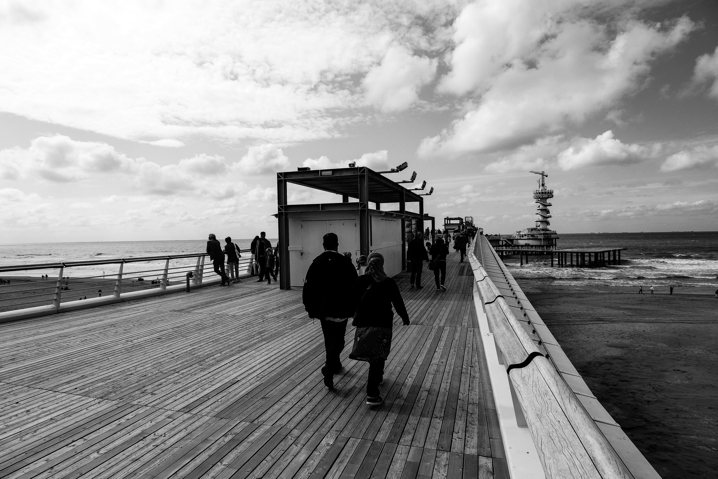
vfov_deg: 67.4
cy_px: 240
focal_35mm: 18
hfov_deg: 90.0
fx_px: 359
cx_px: 359
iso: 200
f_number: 7.1
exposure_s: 1/1250
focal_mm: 12
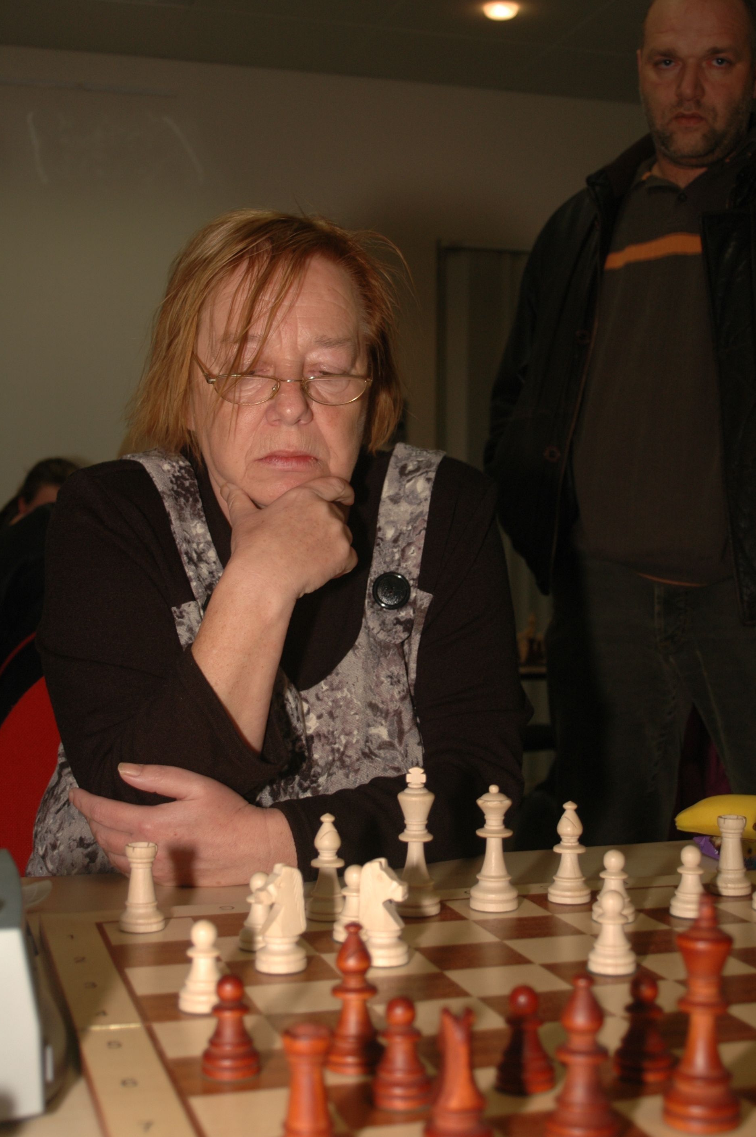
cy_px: 560
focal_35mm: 50
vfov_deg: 40.0
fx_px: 1563
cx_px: 380
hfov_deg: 27.2
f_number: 4.5
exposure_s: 1/60
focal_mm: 31
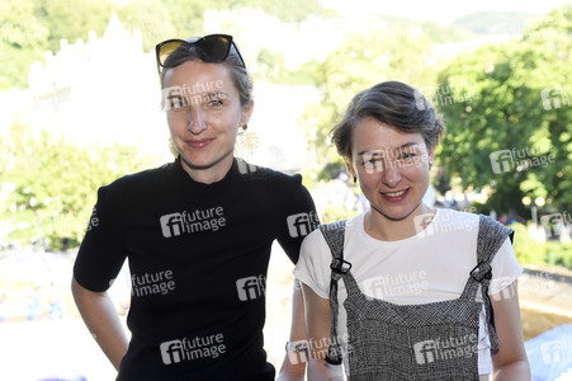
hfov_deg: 42.8
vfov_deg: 29.2
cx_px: 286
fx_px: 730
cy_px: 190
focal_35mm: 46
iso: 400
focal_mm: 31
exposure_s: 1/400
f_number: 4
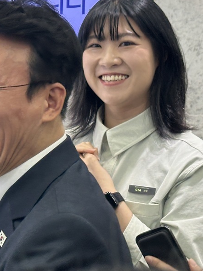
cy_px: 93
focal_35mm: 114
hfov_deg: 12.6
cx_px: -52
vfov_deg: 17.2
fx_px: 891
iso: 64
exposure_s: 1/60
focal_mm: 6.86
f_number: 1.78
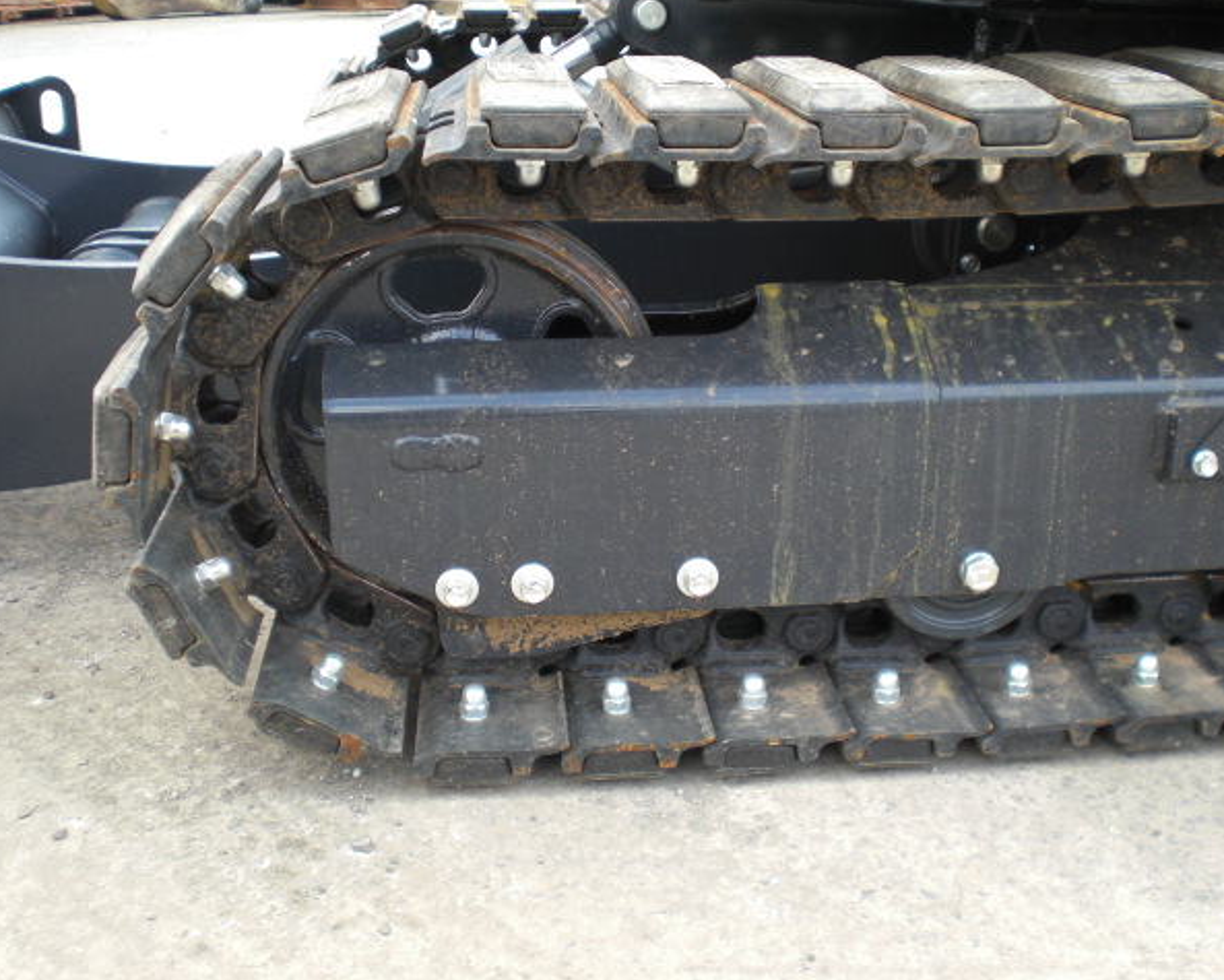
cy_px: 487
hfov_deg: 45.7
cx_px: 650
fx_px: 1450
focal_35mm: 40
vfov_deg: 37.4
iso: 100
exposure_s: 1/125
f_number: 3.1
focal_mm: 6.3
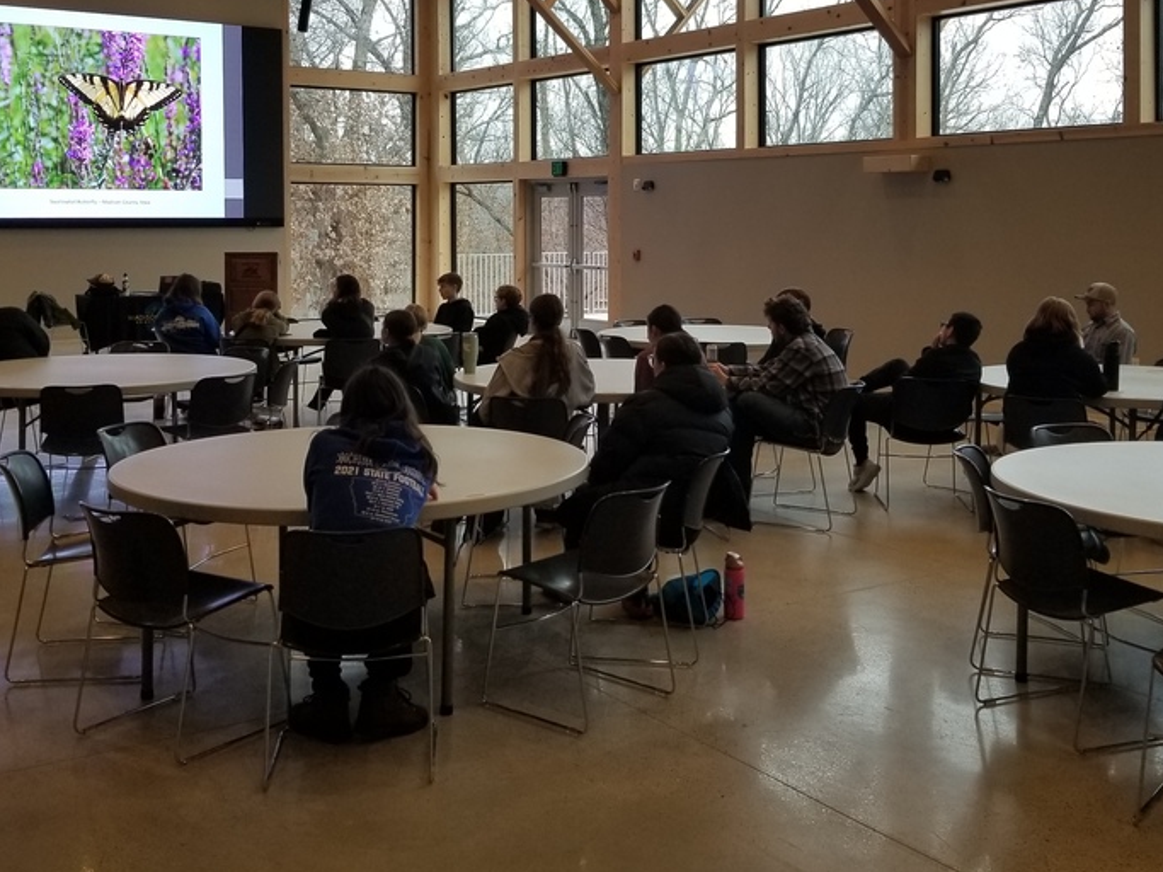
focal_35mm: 39
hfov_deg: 47.9
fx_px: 1310
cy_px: 267
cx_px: 569
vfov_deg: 36.3
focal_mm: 4.3
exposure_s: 1/120
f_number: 1.7
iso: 80
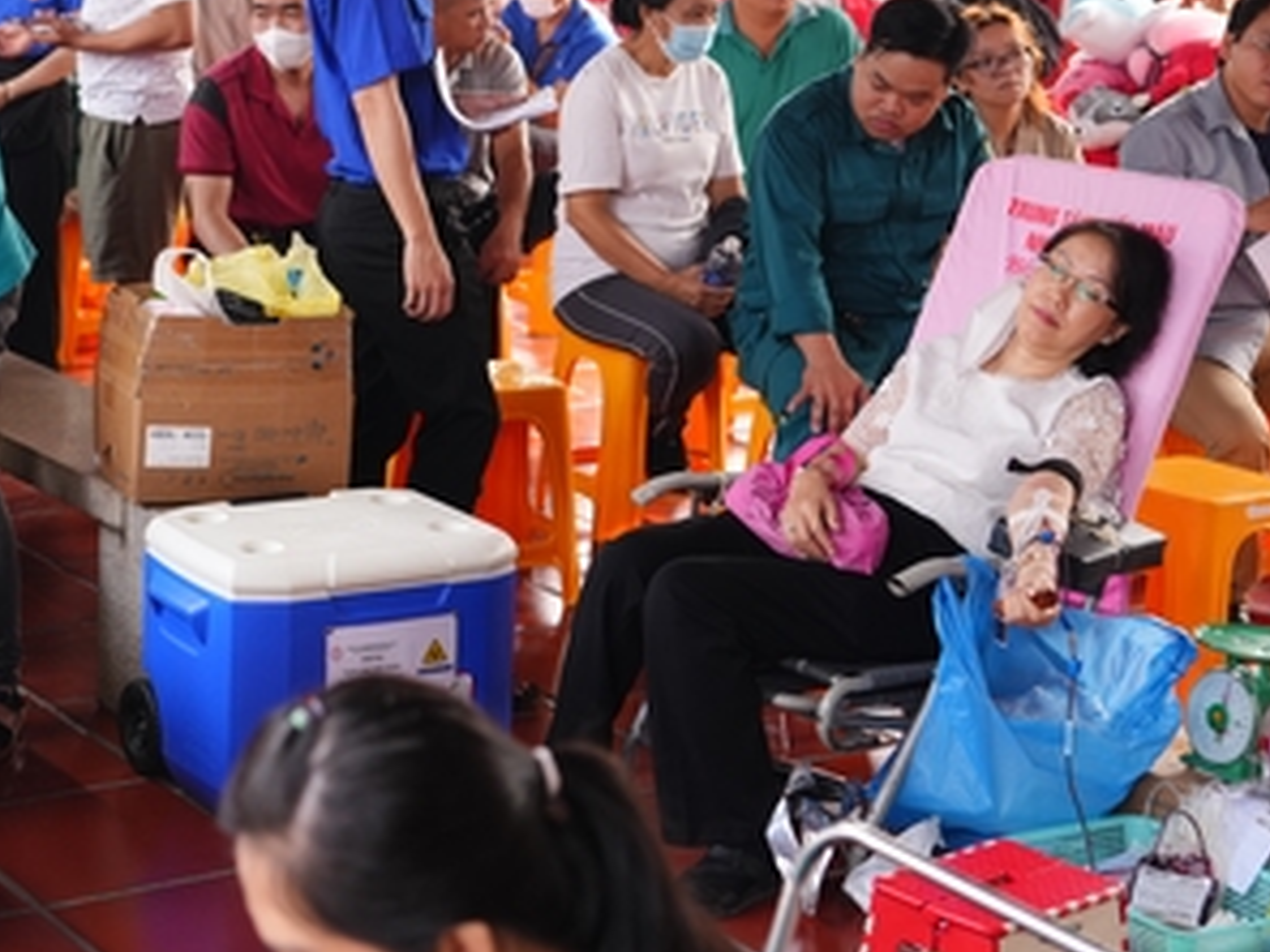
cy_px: 234
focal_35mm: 74
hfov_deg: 25.5
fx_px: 2715
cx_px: 129
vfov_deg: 19.7
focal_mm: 35
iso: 640
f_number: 2.8
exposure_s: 1/160
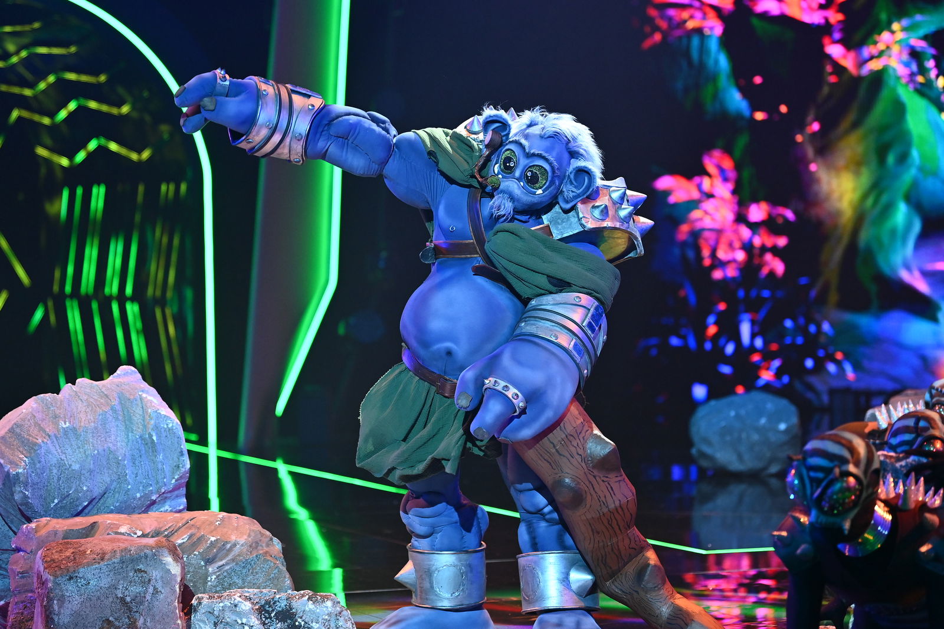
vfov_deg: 10.2
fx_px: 3539
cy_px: 314
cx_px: 472
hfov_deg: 15.2
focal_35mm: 135
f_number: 2.8
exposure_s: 1/500
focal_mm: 135
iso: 3200
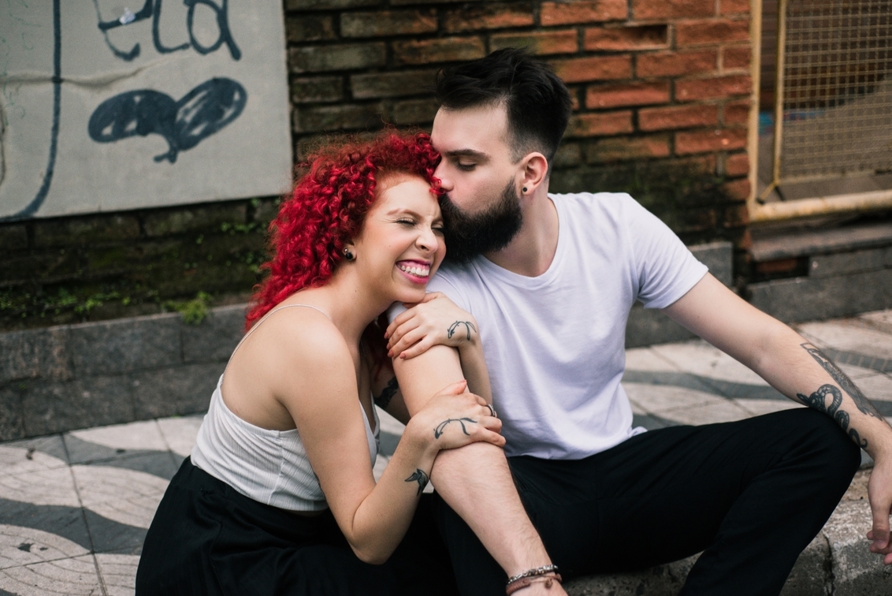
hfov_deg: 37.5
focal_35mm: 53
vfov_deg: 25.5
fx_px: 1314
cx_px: 433
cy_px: 294
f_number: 2.5
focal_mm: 50
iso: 1000
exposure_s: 1/200
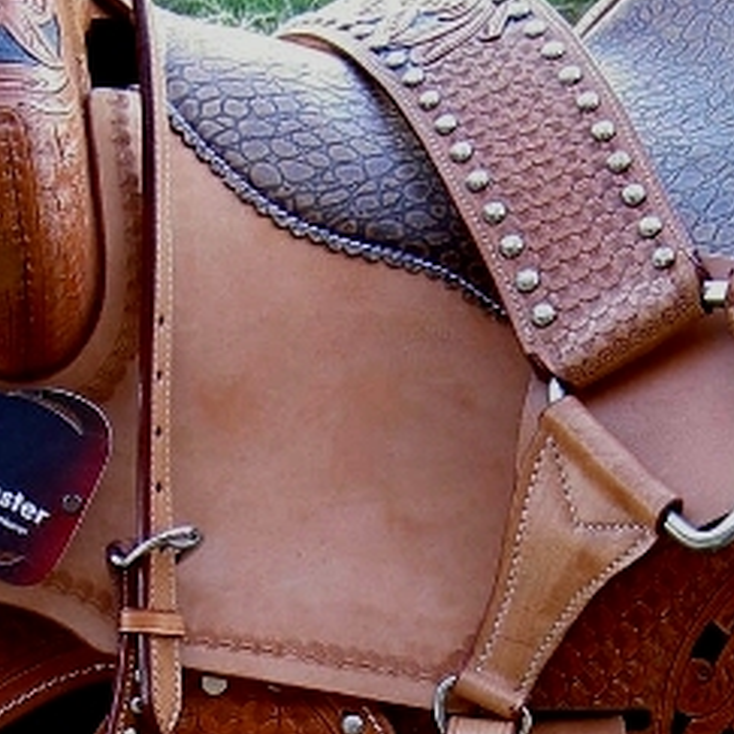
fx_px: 2951
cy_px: 796
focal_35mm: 123
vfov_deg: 13.9
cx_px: 465
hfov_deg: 14.2
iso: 100
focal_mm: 8
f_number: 2.8
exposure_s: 1/40
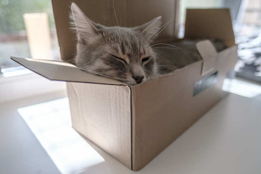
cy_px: 89
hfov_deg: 71.5
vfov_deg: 51.3
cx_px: 129
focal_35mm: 25
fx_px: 181
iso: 640
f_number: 2
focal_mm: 16
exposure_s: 1/1800
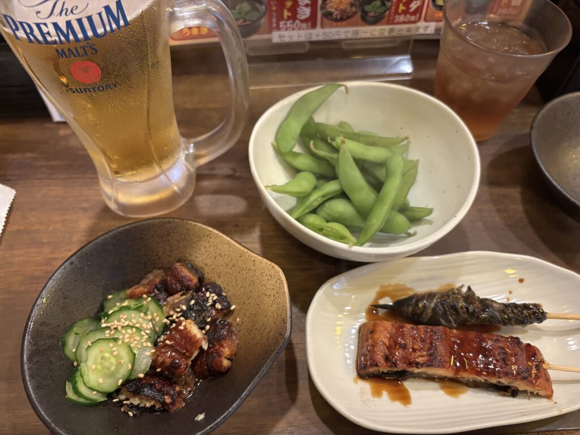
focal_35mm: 26
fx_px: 436
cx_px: 290
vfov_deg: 53.1
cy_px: 218
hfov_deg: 67.3
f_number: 1.6
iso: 320
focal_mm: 5.96
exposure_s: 1/60
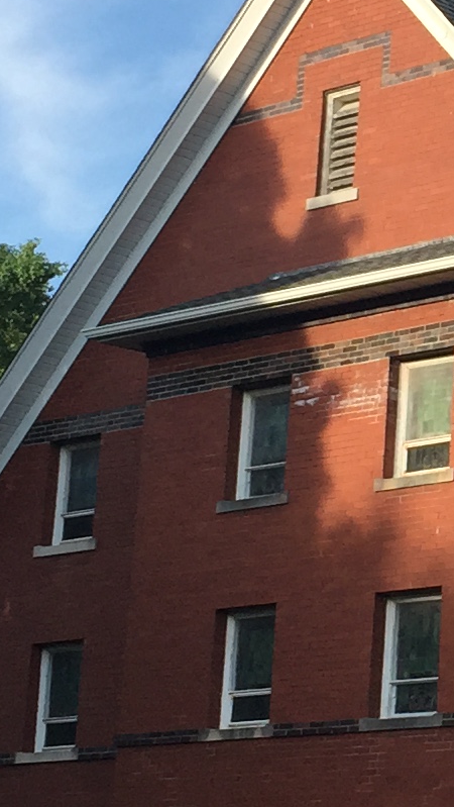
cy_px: 300
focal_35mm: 129
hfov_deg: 9.0
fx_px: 2758
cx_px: 799
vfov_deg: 16.6
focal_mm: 4.15
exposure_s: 1/732
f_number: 2.2
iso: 32
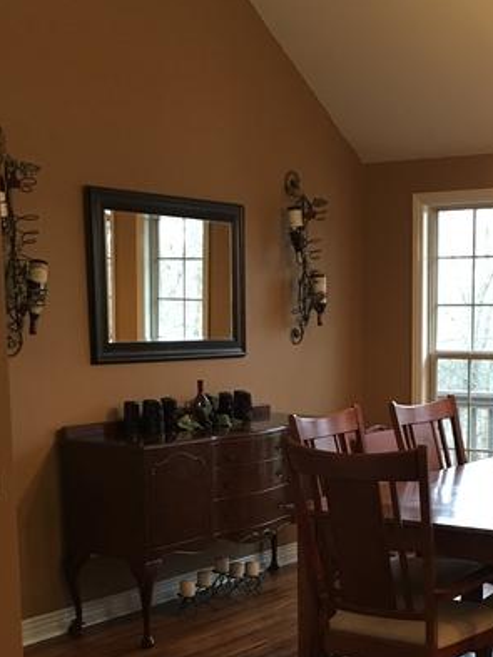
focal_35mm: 59
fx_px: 1120
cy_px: 502
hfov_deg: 24.6
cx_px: 364
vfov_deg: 32.0
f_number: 2.2
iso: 160
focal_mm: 4.15
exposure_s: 1/30
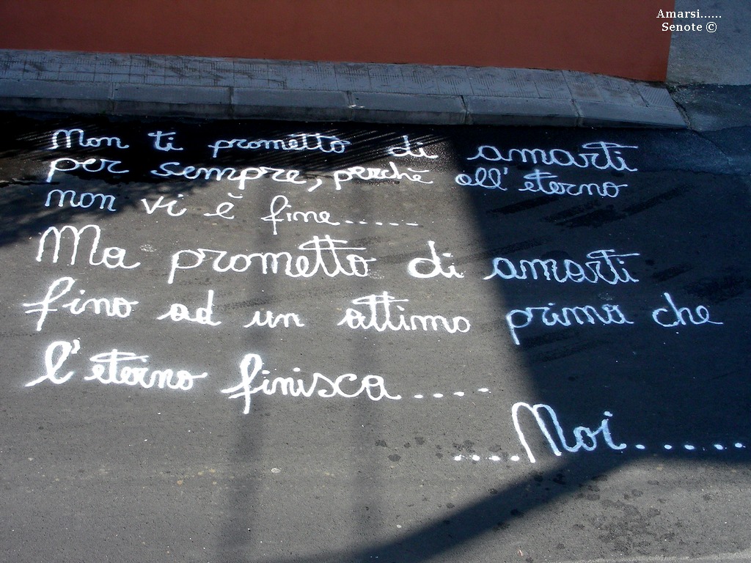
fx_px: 1367
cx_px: 376
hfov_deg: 30.7
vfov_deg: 23.3
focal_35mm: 63
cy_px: 282
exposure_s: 1/355
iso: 50
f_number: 4
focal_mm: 10.5
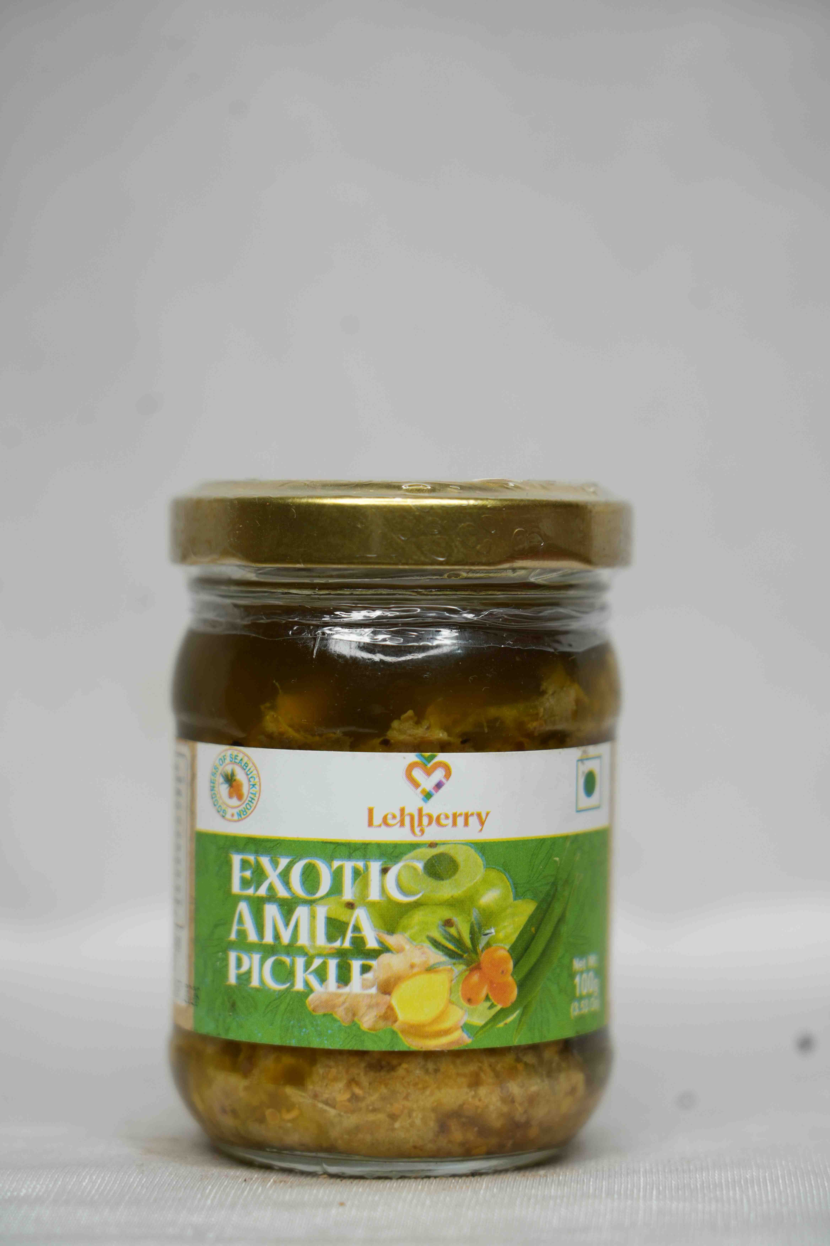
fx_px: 3631
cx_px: 415
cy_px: 623
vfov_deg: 19.5
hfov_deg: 13.0
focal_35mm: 105
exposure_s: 1/80
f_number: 5
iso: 250
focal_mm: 105
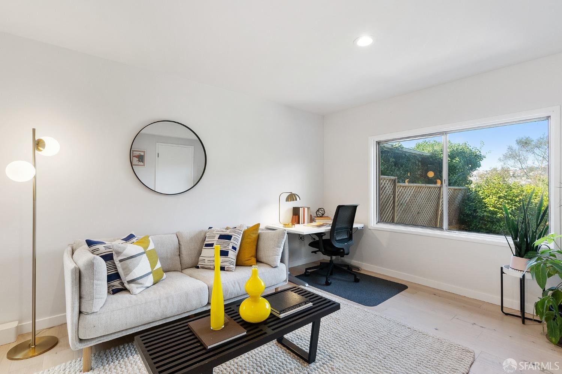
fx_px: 265
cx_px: 281
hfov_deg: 93.3
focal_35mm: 17
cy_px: 187
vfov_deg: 70.4
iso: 640
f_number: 9
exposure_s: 1/20
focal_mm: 17
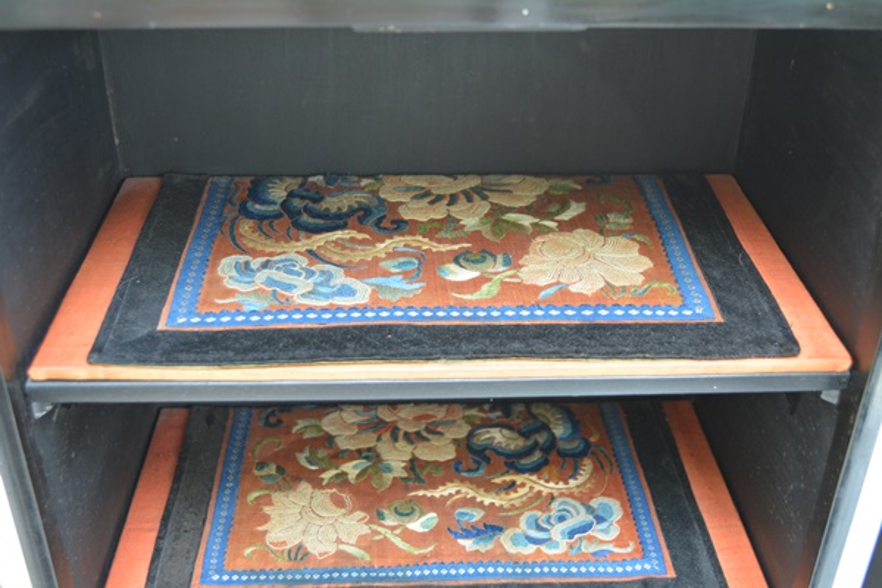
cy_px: 294
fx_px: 1029
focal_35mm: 42
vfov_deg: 31.9
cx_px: 441
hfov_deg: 46.4
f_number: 4.5
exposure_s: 1/60
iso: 800
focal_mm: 28
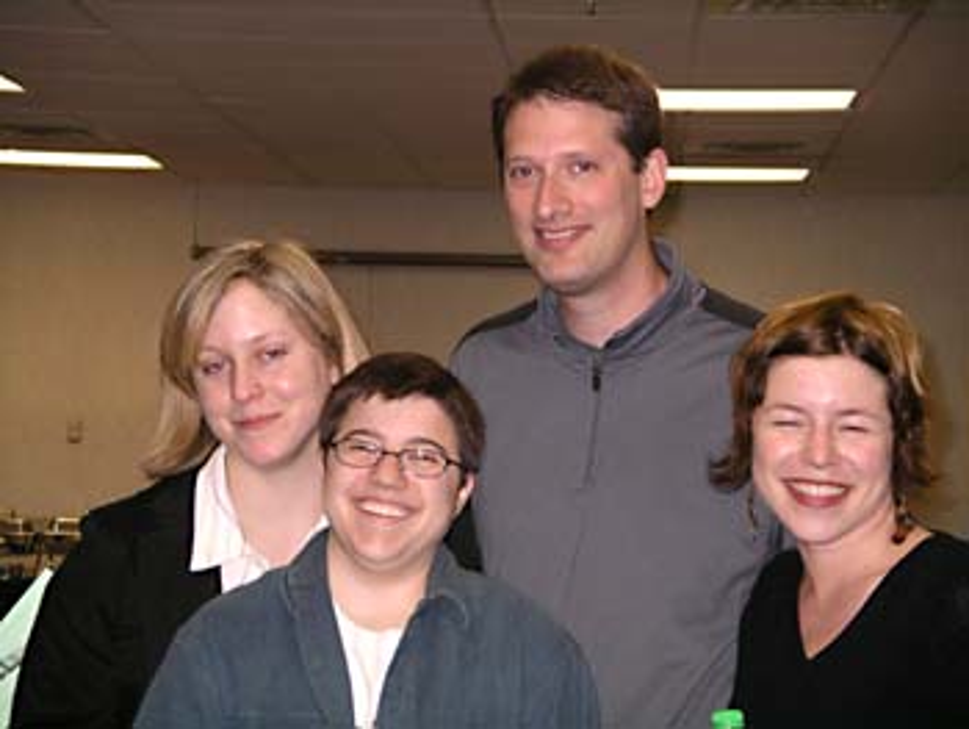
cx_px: 484
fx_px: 3193
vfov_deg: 13.0
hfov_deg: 17.3
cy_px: 364
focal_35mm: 114
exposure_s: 1/76
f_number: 4
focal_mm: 23.8
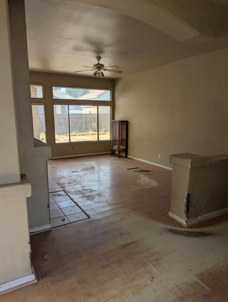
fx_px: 210
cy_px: 151
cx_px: 114
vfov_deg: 71.5
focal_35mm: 24
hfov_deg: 56.9
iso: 56
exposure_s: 1/740
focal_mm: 6.81
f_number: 1.85
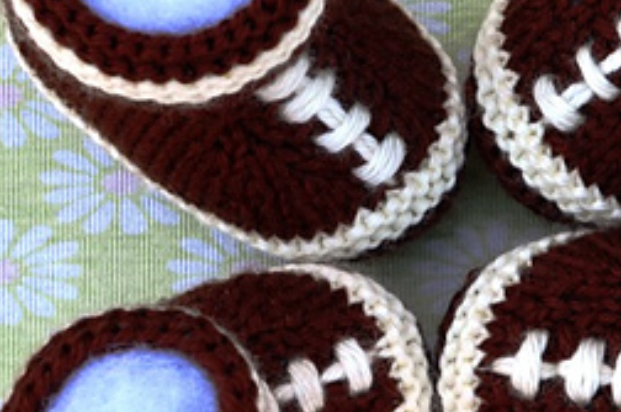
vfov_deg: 10.2
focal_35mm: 133
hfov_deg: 15.3
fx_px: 2295
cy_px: 178
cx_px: 510
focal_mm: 35
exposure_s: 1/100
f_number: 9
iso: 400
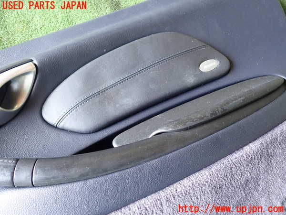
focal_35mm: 28
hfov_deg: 63.4
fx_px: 231
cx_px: 143
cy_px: 108
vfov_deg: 49.7
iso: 200
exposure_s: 1/40
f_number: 2.2
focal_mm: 5.05
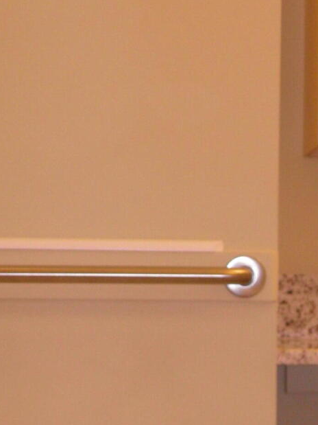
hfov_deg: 15.0
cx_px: 324
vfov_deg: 19.8
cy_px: 389
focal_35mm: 97
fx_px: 1189
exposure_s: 1/40
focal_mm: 5.5
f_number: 3
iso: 100
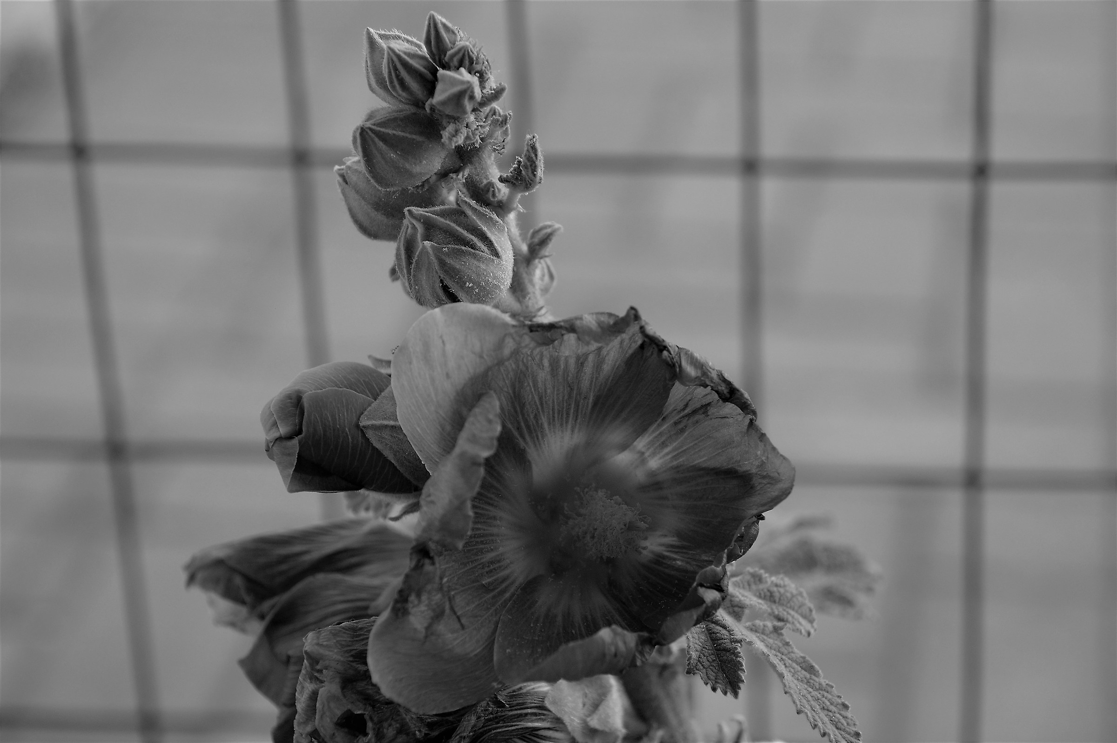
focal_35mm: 99
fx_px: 3069
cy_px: 372
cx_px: 558
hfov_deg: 20.6
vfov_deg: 13.8
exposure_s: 1/125
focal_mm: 66
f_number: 5.3
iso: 560
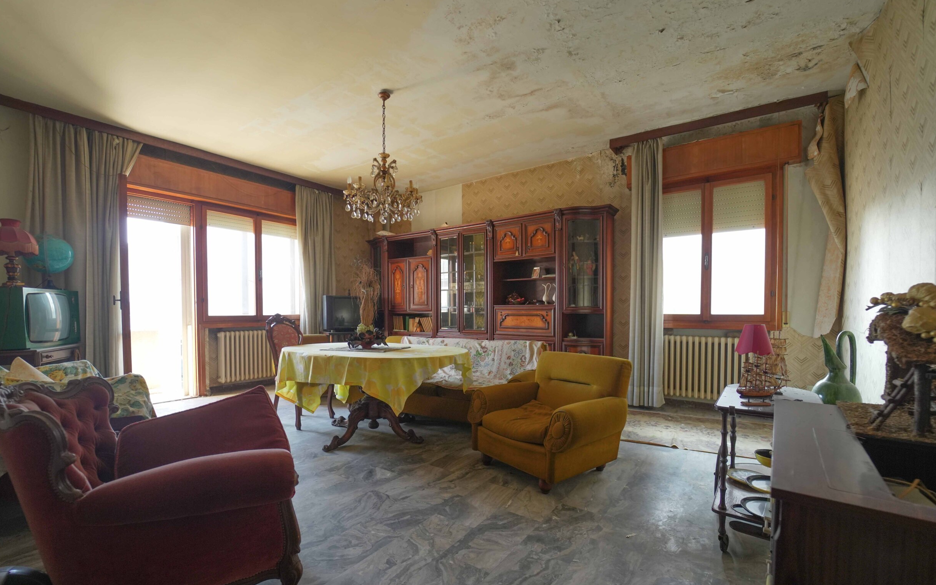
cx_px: 470
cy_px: 317
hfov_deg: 101.5
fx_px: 383
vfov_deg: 74.6
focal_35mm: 15
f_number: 4
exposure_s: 1/100
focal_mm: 14
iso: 1000
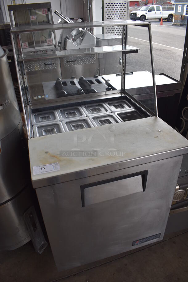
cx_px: 94
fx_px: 211
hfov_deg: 48.0
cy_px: 141
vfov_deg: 67.3
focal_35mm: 27
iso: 400
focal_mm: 18
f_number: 4.5
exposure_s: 1/250
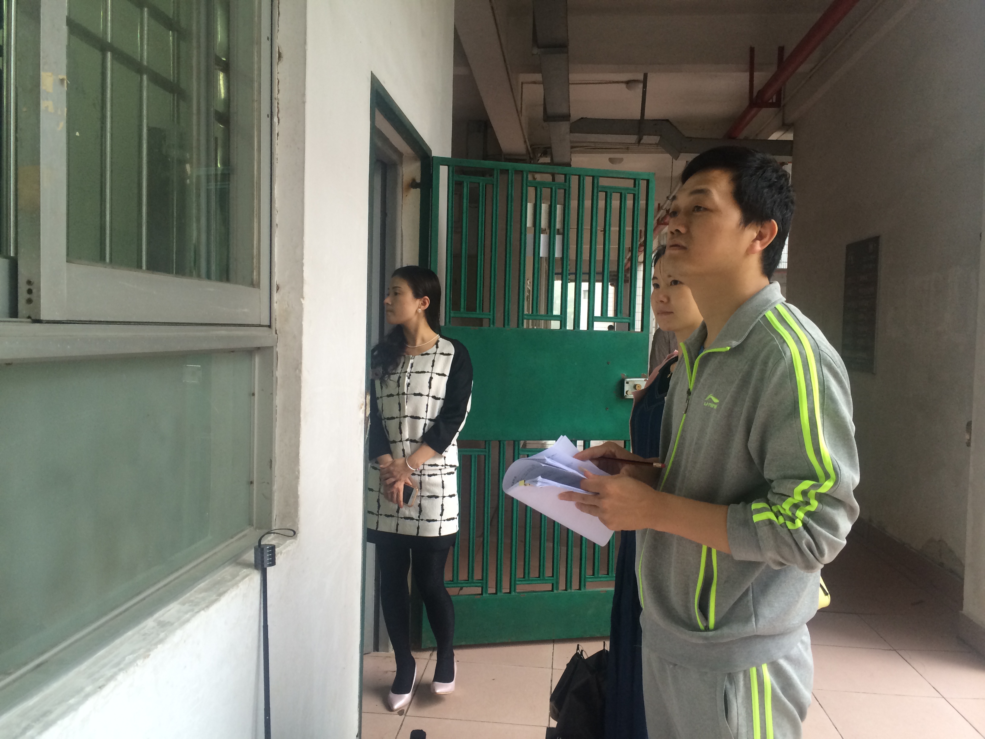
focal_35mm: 30
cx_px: 492
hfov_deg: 60.0
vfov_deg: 46.8
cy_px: 370
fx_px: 854
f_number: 2.2
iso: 80
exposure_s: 1/30
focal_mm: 4.12
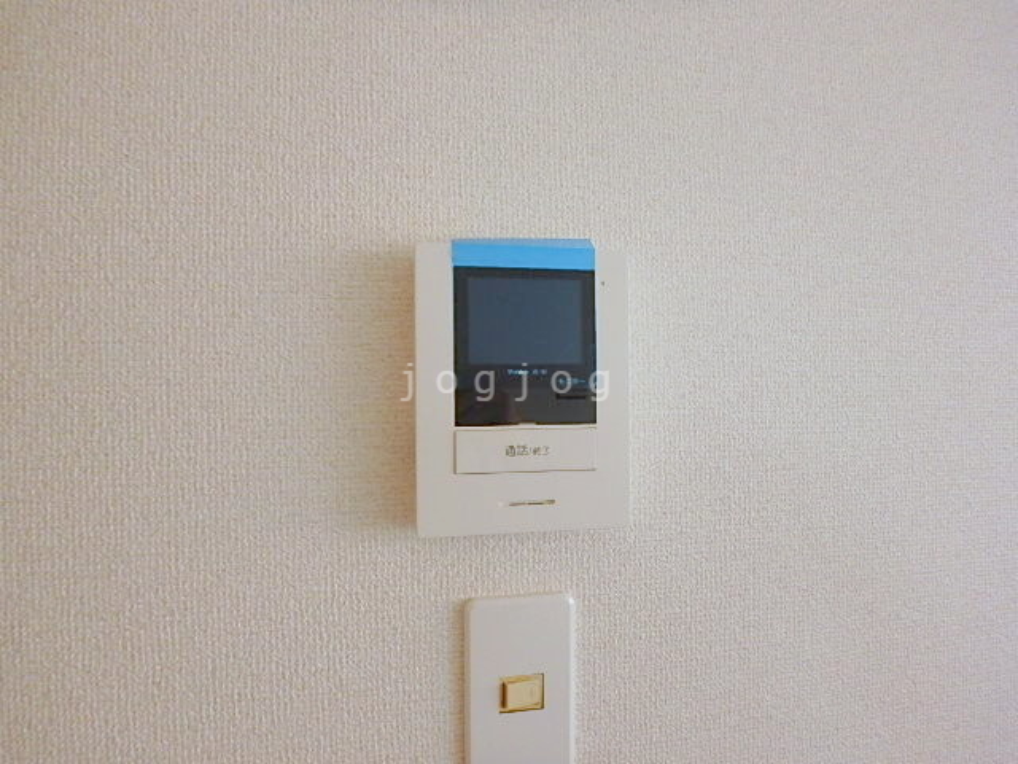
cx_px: 509
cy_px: 382
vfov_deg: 63.4
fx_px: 618
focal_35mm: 21
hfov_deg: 79.0
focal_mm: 3.7
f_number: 3.5
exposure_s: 1/30
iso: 320
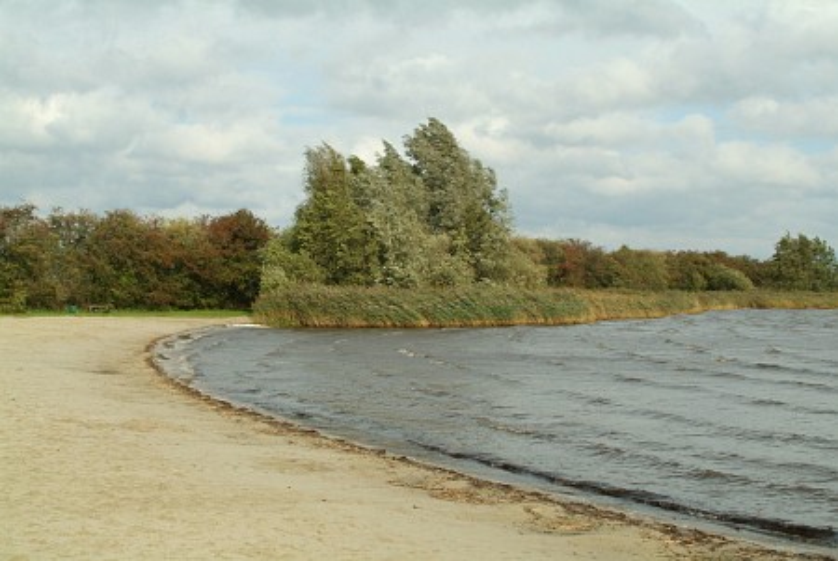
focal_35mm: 53
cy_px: 280
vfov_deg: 25.6
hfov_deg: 37.5
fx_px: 1235
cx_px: 419
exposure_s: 1/2000
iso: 400
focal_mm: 35
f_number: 4.8
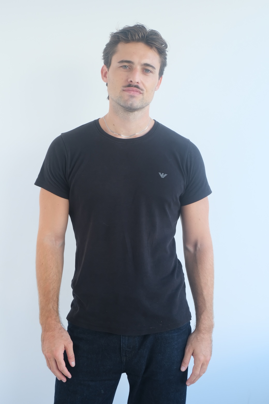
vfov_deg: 41.1
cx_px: 134
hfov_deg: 28.1
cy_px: 202
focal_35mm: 48
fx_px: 538
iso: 320
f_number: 4.9
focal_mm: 32.3
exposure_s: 1/60
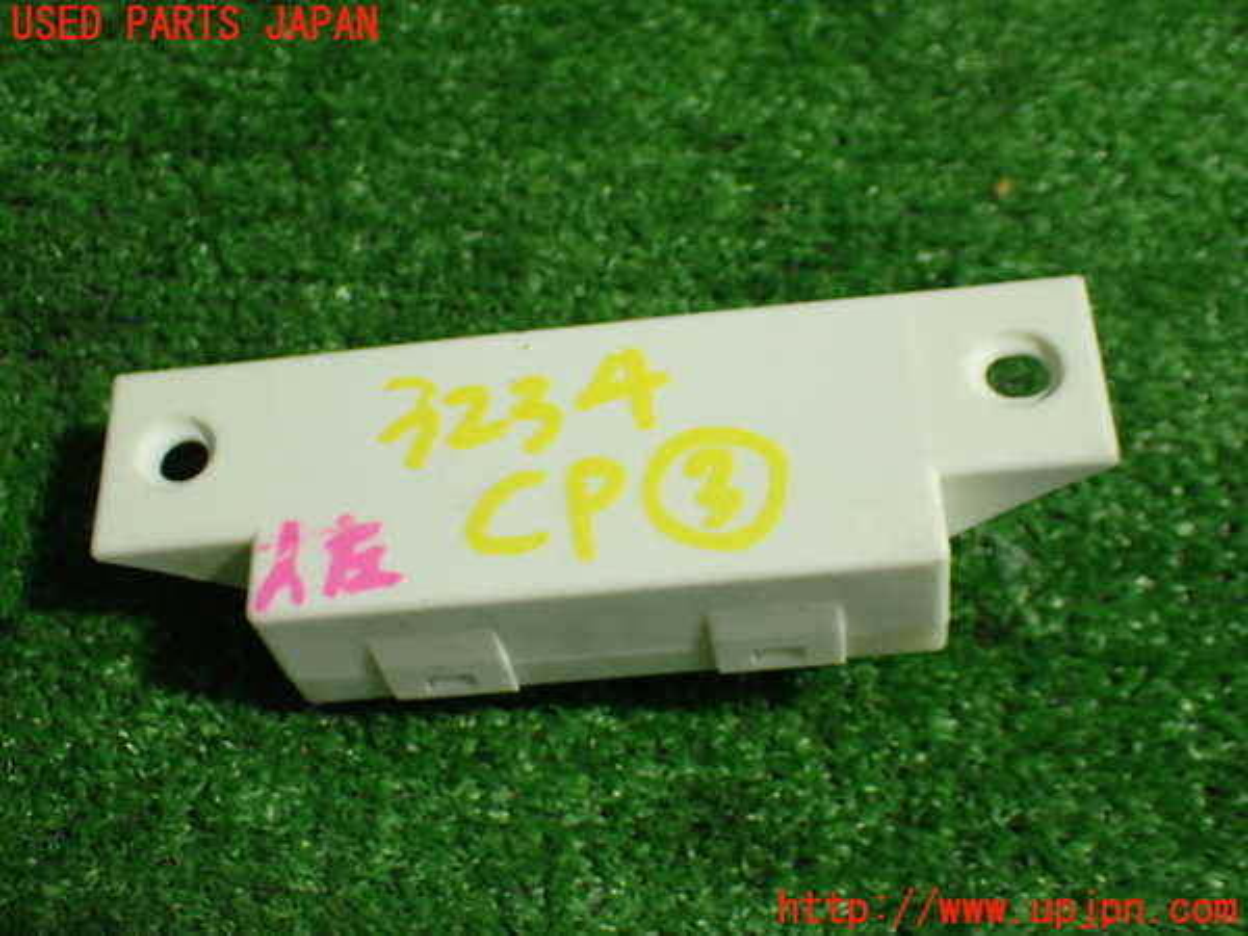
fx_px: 1694
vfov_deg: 30.9
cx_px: 624
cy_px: 468
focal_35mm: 47
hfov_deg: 40.4
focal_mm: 8.4
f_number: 3.1
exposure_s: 1/125
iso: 800
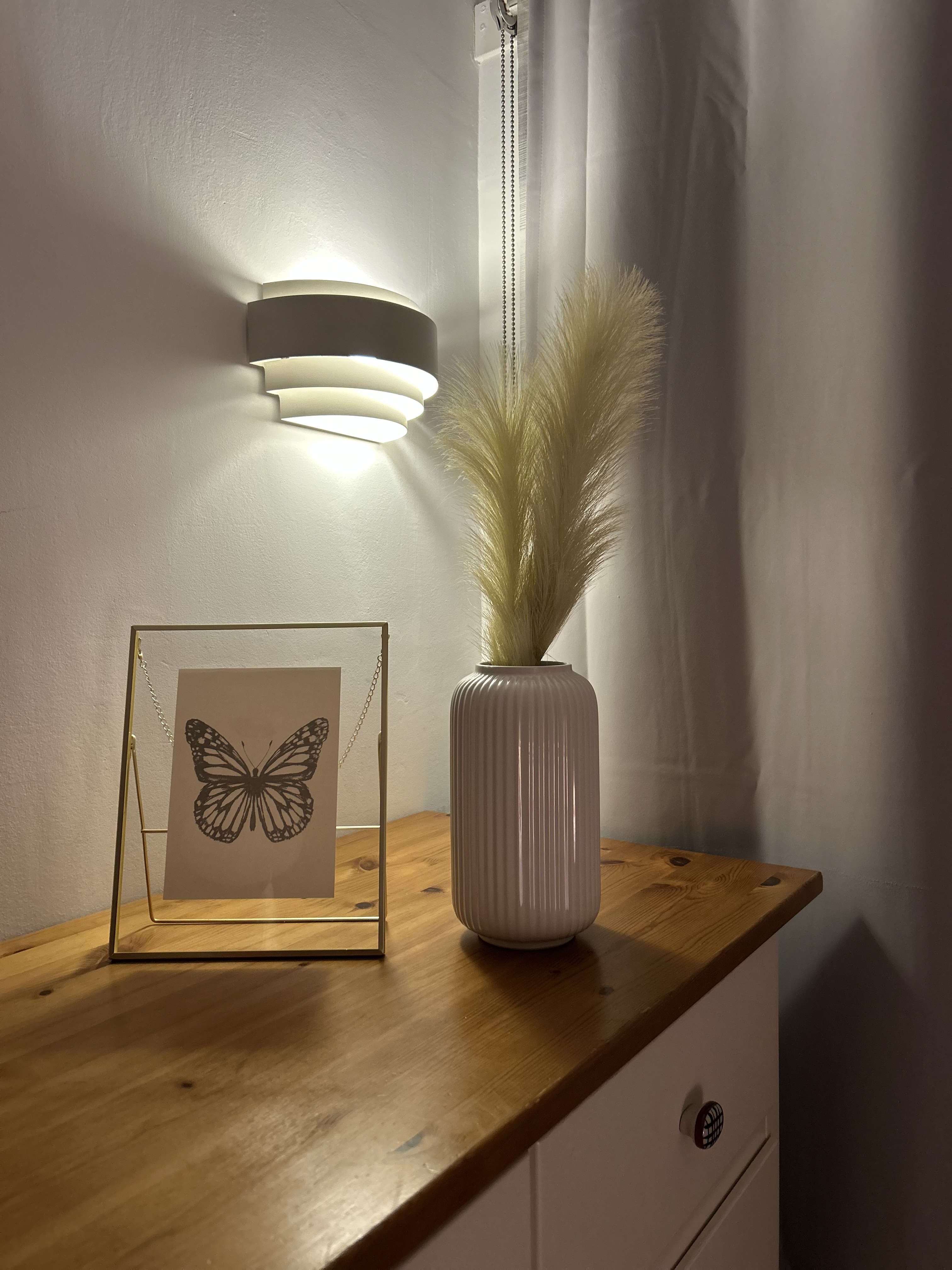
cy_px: 635
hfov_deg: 53.1
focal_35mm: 26
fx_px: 953
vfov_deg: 67.3
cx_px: 476
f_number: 1.5
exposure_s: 1/50
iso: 200
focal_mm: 5.7
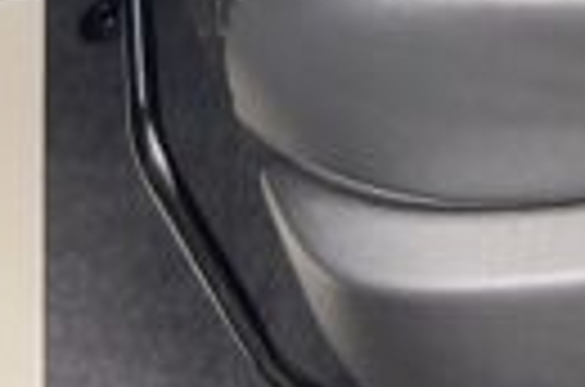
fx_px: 2707
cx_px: 698
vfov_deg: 7.0
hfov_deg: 12.1
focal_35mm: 167
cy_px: -918
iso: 32
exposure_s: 1/127
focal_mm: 4.25
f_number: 1.8
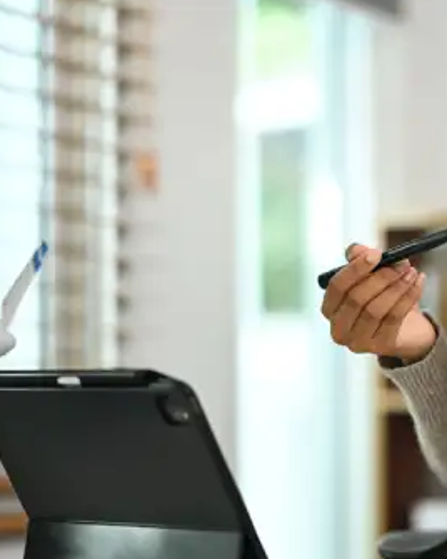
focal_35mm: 143
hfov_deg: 10.7
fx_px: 2365
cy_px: 325
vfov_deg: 13.5
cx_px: 402
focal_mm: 85
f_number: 2
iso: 500
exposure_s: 1/250
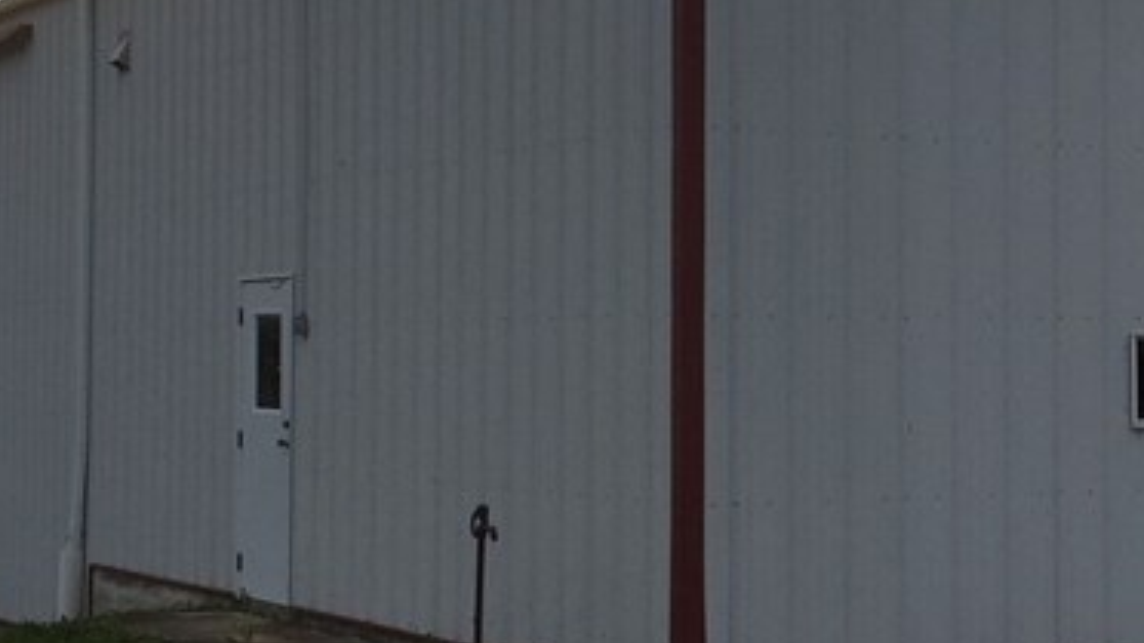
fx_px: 2638
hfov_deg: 24.2
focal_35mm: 87
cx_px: 852
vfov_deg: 13.9
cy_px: 268
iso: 32
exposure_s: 1/1522
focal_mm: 4.15
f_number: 2.2
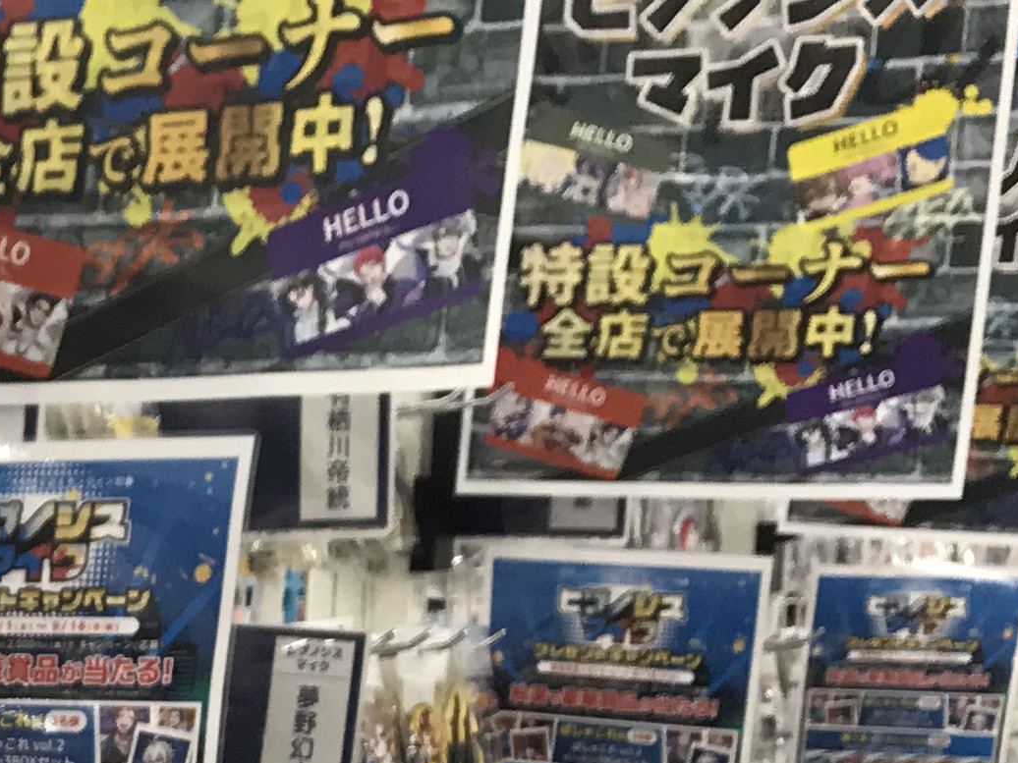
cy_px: 1343
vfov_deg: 12.5
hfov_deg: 16.4
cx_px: -528
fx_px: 3206
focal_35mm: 109
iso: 40
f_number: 1.8
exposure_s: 1/120
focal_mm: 3.99
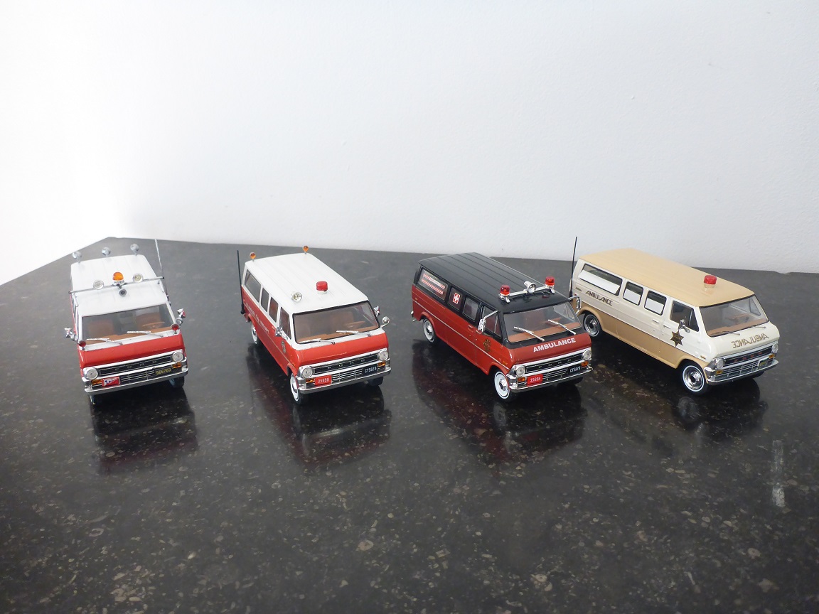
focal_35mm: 28
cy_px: 307
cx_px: 410
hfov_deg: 63.4
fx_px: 662
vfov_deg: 49.7
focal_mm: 4.9
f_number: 3.3
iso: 400
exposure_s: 1/30
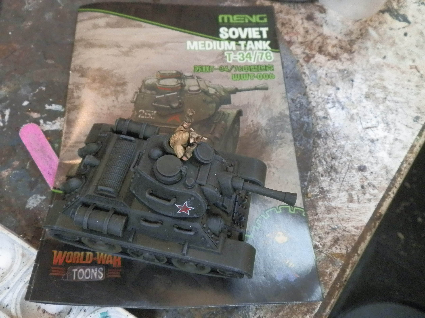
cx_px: 212
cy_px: 159
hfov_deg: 63.4
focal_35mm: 28
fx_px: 344
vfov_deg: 49.7
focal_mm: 5
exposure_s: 1/125
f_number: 3.1
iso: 400
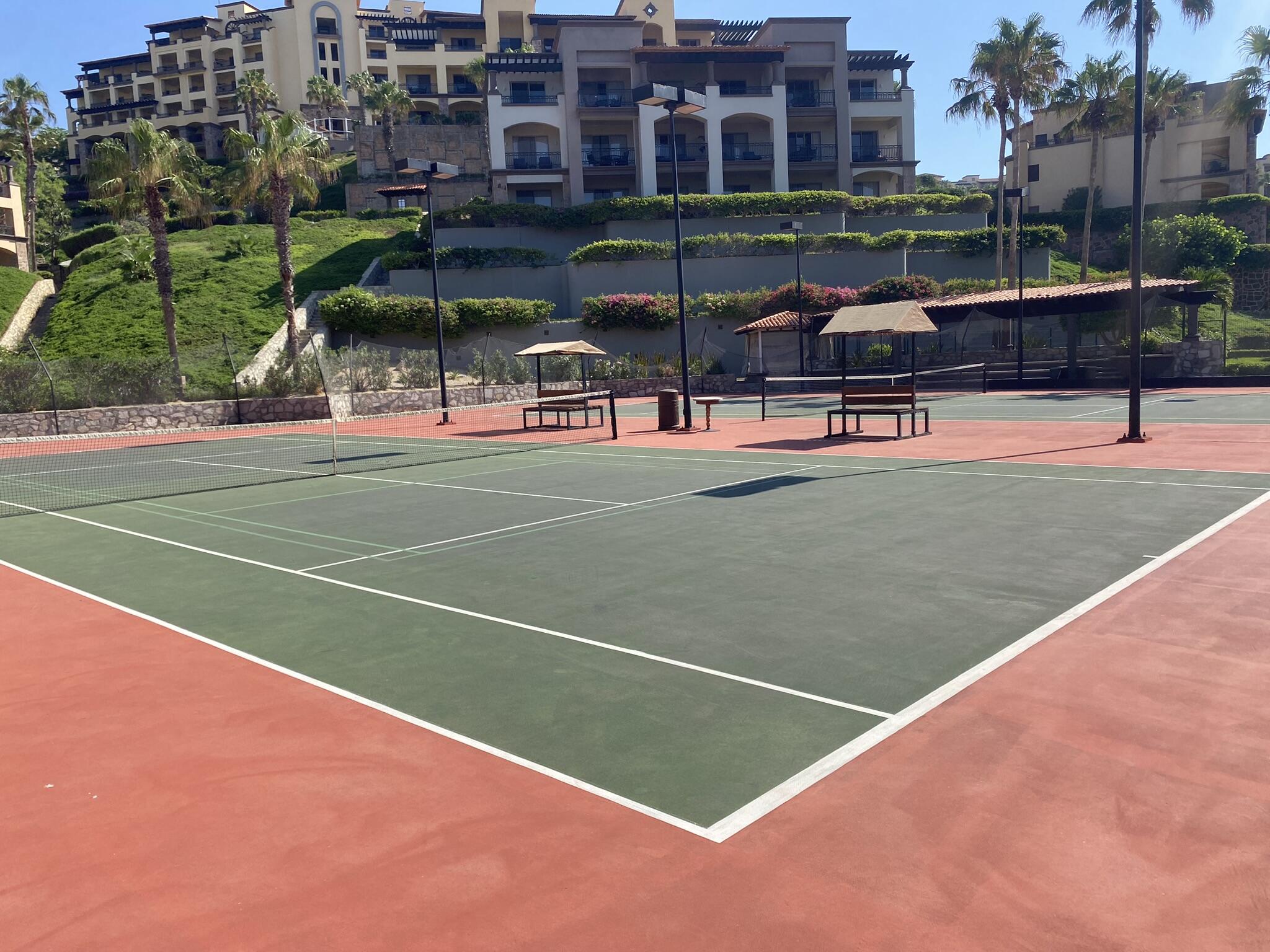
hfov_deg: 67.3
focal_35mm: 26
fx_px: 954
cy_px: 476
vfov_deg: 53.1
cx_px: 635
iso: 32
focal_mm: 4.25
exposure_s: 1/2463
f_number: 1.8
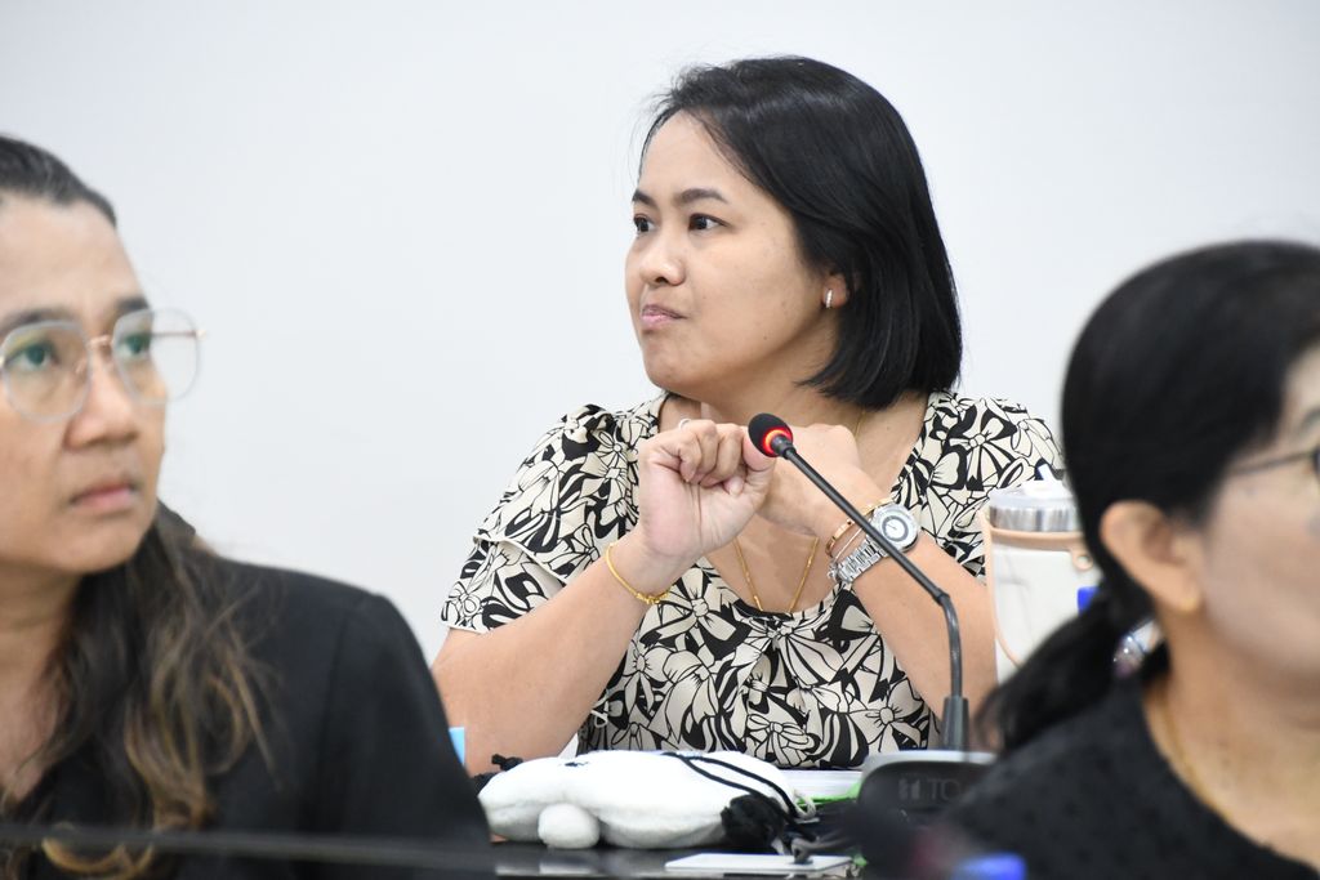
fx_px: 10707
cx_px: 660
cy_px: 440
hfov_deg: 7.1
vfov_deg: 4.7
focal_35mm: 292
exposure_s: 1/50
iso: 4000
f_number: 6.3
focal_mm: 195
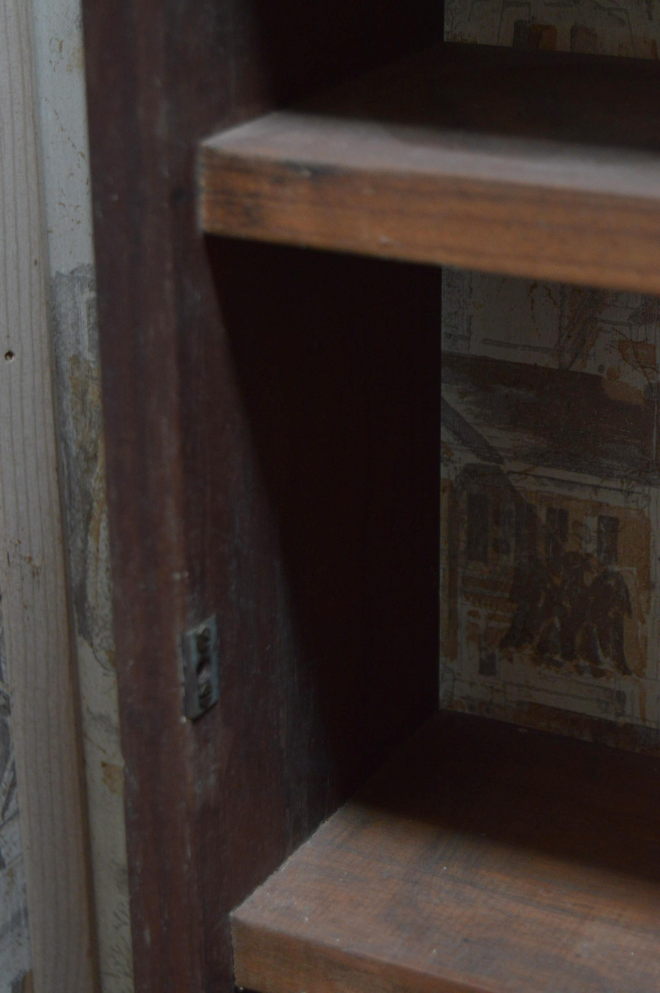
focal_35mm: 82
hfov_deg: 16.5
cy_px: 496
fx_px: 2273
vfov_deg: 24.6
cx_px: 330
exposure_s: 1/80
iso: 800
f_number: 5.6
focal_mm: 55
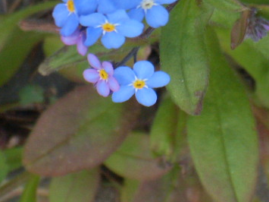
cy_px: -41
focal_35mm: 329
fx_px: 2556
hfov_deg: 6.0
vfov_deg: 4.5
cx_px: 152
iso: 160
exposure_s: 1/90
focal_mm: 18.9
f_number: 5.6
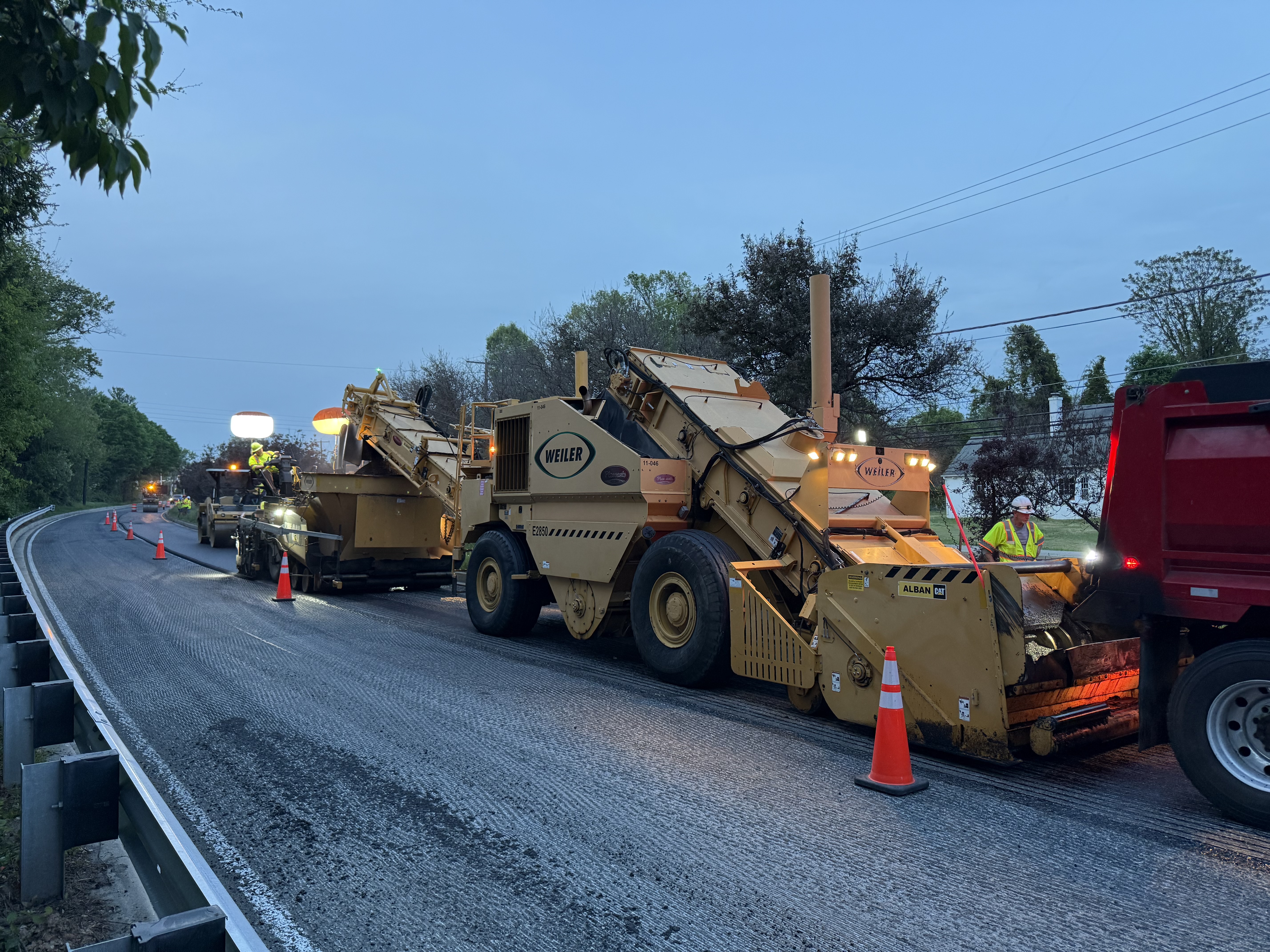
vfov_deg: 56.8
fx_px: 881
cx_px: 635
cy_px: 476
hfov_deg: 71.6
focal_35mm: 24
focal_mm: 6.76
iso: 200
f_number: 1.78
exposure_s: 1/121
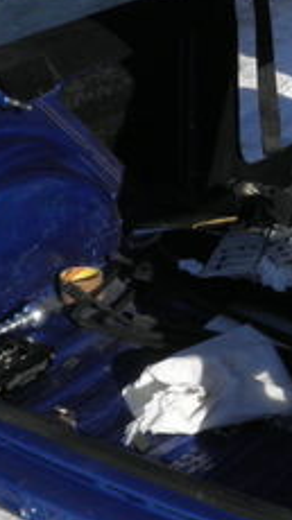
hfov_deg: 12.2
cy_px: 201
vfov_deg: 22.7
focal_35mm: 94
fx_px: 1297
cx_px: 444
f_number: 8.4
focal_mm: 5.5
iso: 100
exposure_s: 1/250
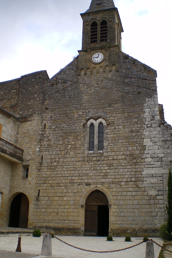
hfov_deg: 33.4
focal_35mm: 40
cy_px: 130
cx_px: 85
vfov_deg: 48.5
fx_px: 287
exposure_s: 1/320
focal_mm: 6.3
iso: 64
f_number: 4.6
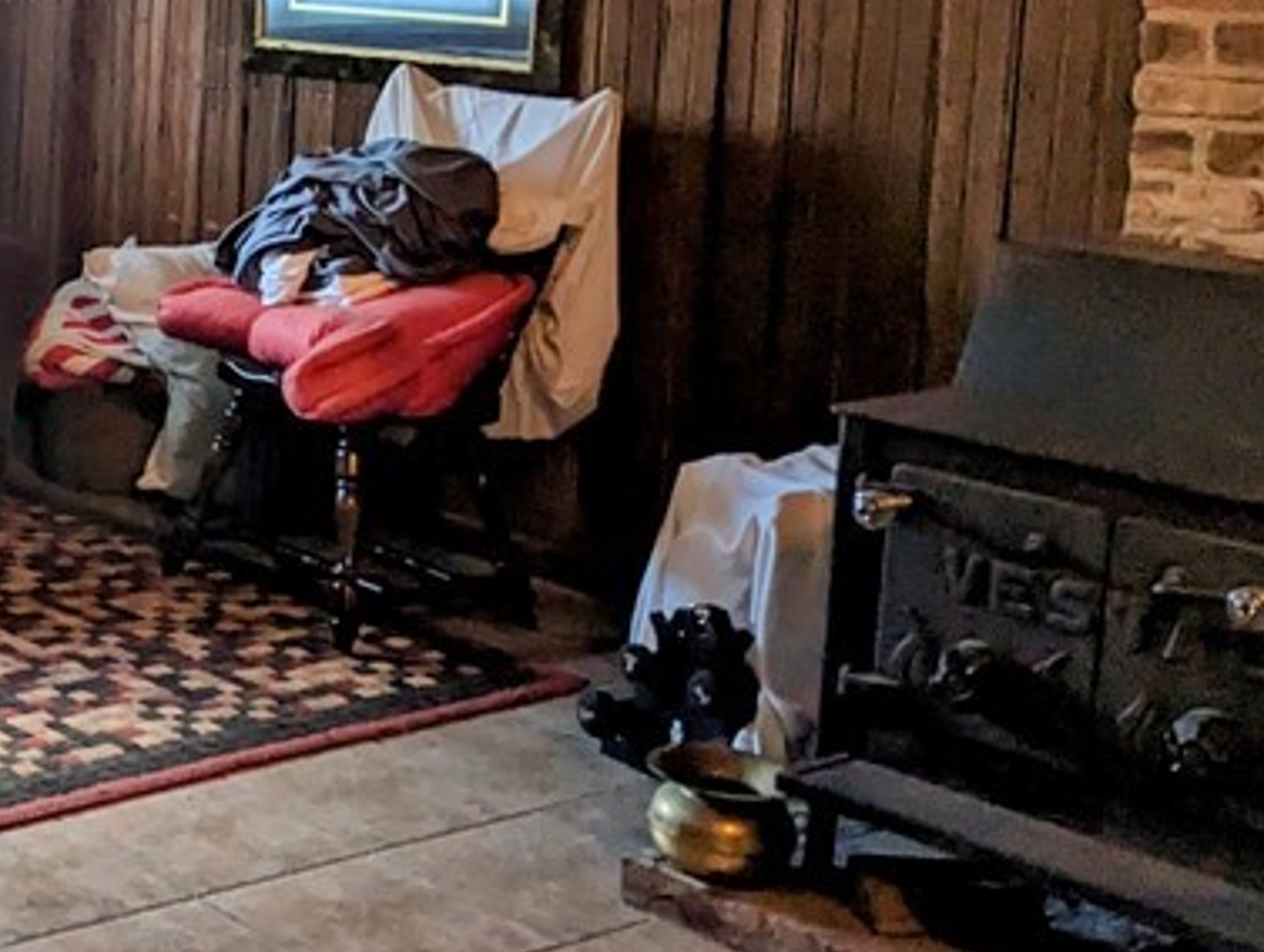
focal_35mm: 65
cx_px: -256
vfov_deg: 22.3
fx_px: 2377
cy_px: 164
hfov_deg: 26.4
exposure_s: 1/120
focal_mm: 6.81
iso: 379
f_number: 1.85
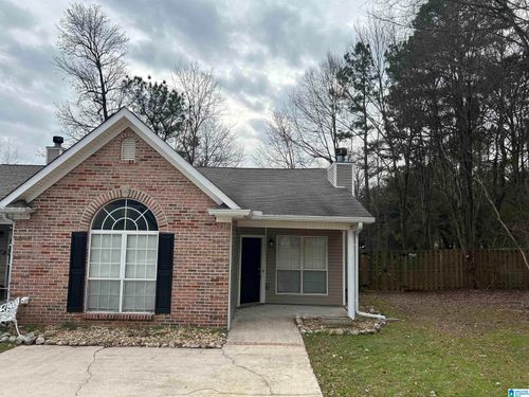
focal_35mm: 26
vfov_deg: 53.1
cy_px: 198
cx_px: 264
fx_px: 397
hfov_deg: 67.3
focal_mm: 5.7
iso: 50
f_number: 1.5
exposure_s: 1/3704
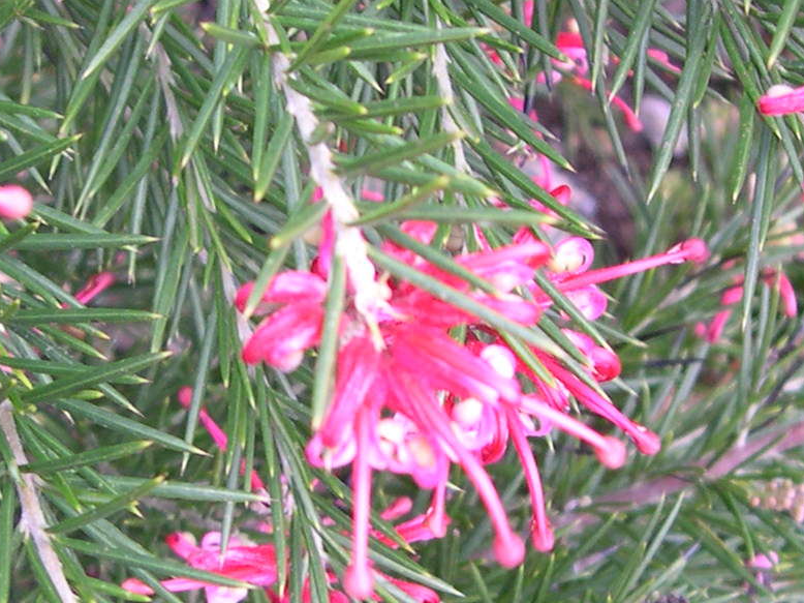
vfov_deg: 13.3
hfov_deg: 17.6
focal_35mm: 111
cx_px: 215
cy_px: 400
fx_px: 2577
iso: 100
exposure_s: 1/73
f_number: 2.8
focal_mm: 8
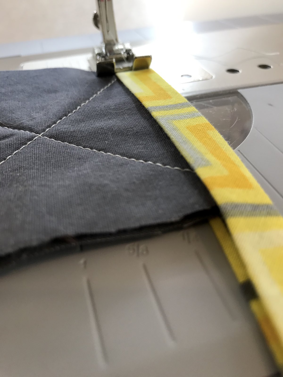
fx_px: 305
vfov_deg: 63.4
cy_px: 188
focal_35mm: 28
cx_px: 142
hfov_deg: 49.7
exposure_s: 1/120
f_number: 1.8
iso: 40
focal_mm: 3.99
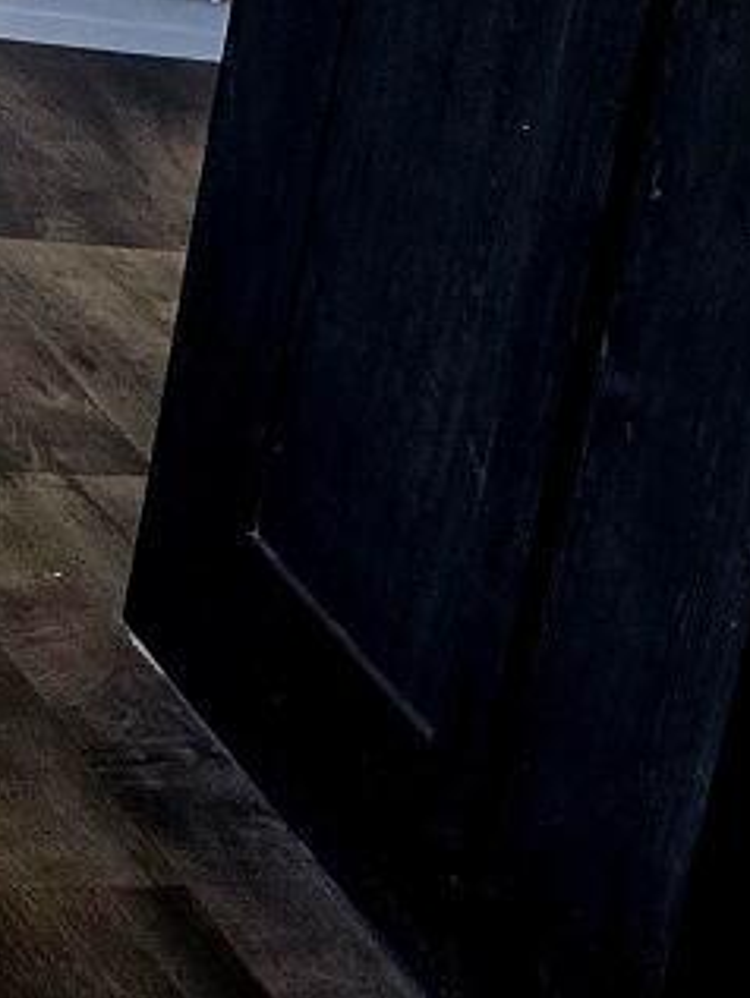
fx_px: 4186
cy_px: 875
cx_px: 2247
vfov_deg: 13.5
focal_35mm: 145
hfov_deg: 8.5
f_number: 1.7
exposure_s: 1/120
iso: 250
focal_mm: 6.3
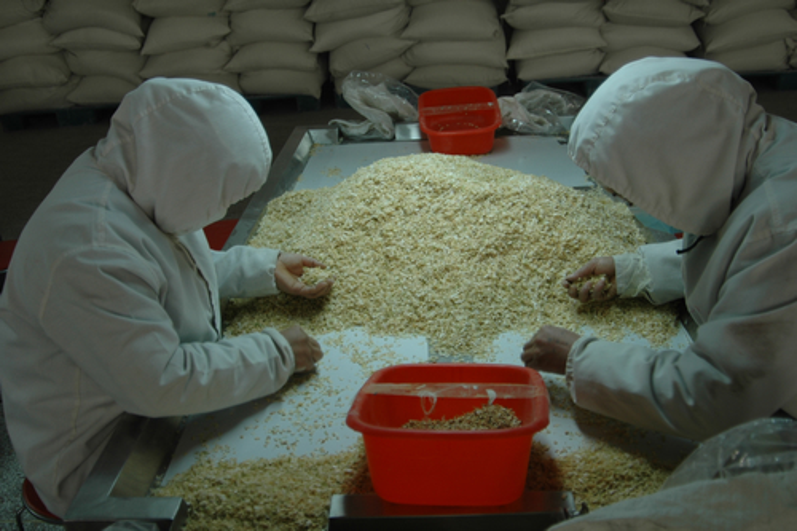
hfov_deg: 53.1
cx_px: 398
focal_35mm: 36
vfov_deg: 36.8
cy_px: 266
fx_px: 797
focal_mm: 24
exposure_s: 1/40
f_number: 3.5
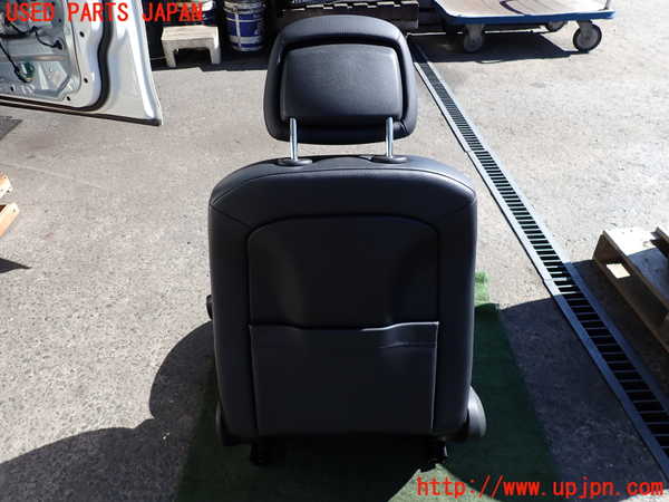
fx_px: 483
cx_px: 334
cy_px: 251
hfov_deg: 69.4
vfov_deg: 54.9
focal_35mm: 25
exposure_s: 1/500
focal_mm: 4.5
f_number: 2.8
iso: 100
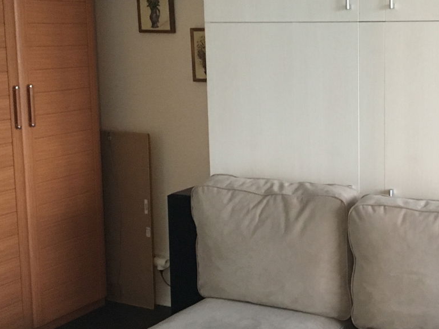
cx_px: 351
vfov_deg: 24.4
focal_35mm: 60
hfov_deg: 31.4
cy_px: 140
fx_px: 761
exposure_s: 1/17
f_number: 2.2
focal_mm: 4.15
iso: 200
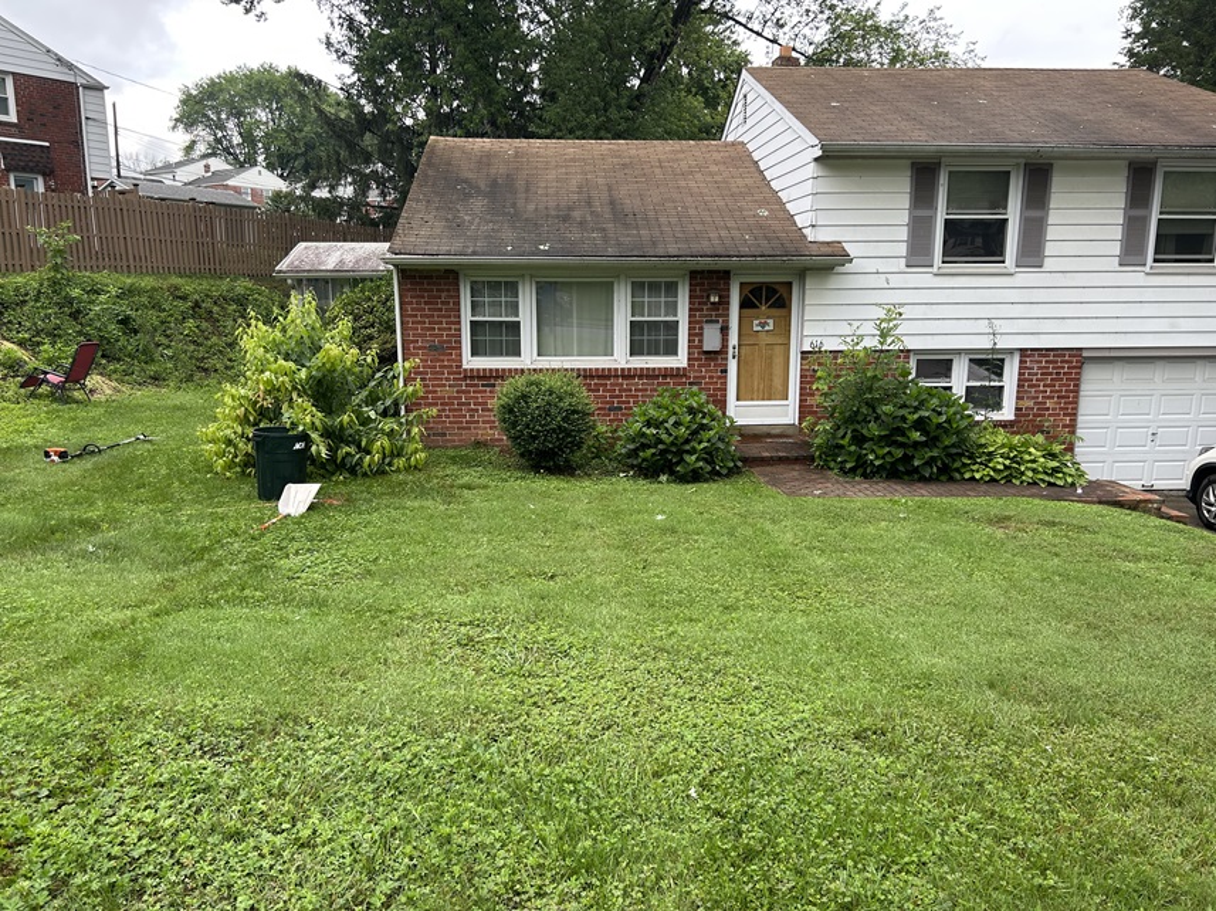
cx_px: 608
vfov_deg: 53.0
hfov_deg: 67.3
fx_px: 913
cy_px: 456
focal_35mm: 26
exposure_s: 1/314
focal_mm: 5.7
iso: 50
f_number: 1.5
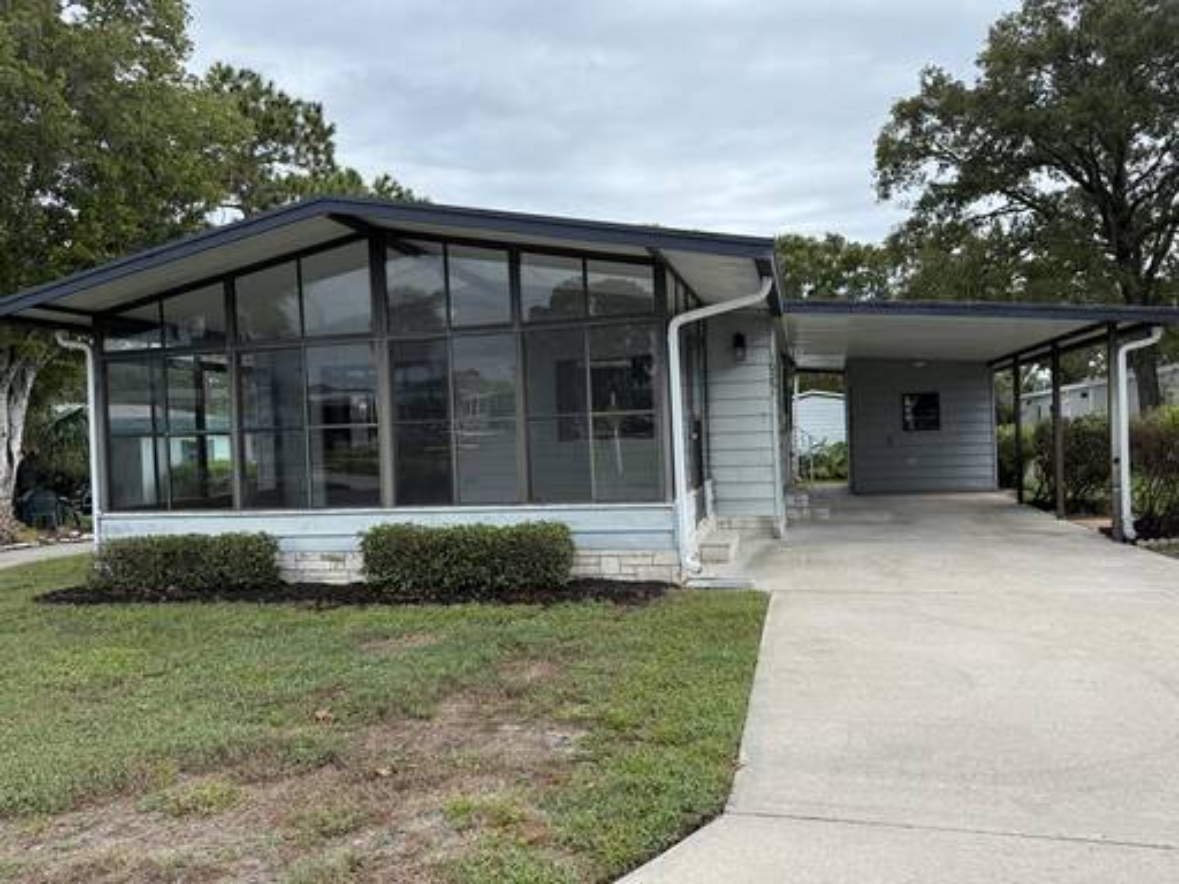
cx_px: 590
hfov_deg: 71.6
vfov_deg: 56.8
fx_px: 817
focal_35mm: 24
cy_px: 442
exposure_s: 1/4167
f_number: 1.78
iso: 100
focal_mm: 6.76
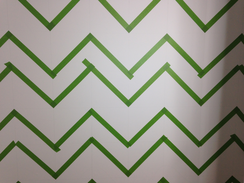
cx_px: 122
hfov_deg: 55.4
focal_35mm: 33
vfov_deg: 42.9
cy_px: 92
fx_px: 233
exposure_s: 1/40
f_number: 2.4
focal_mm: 4.12
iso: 50
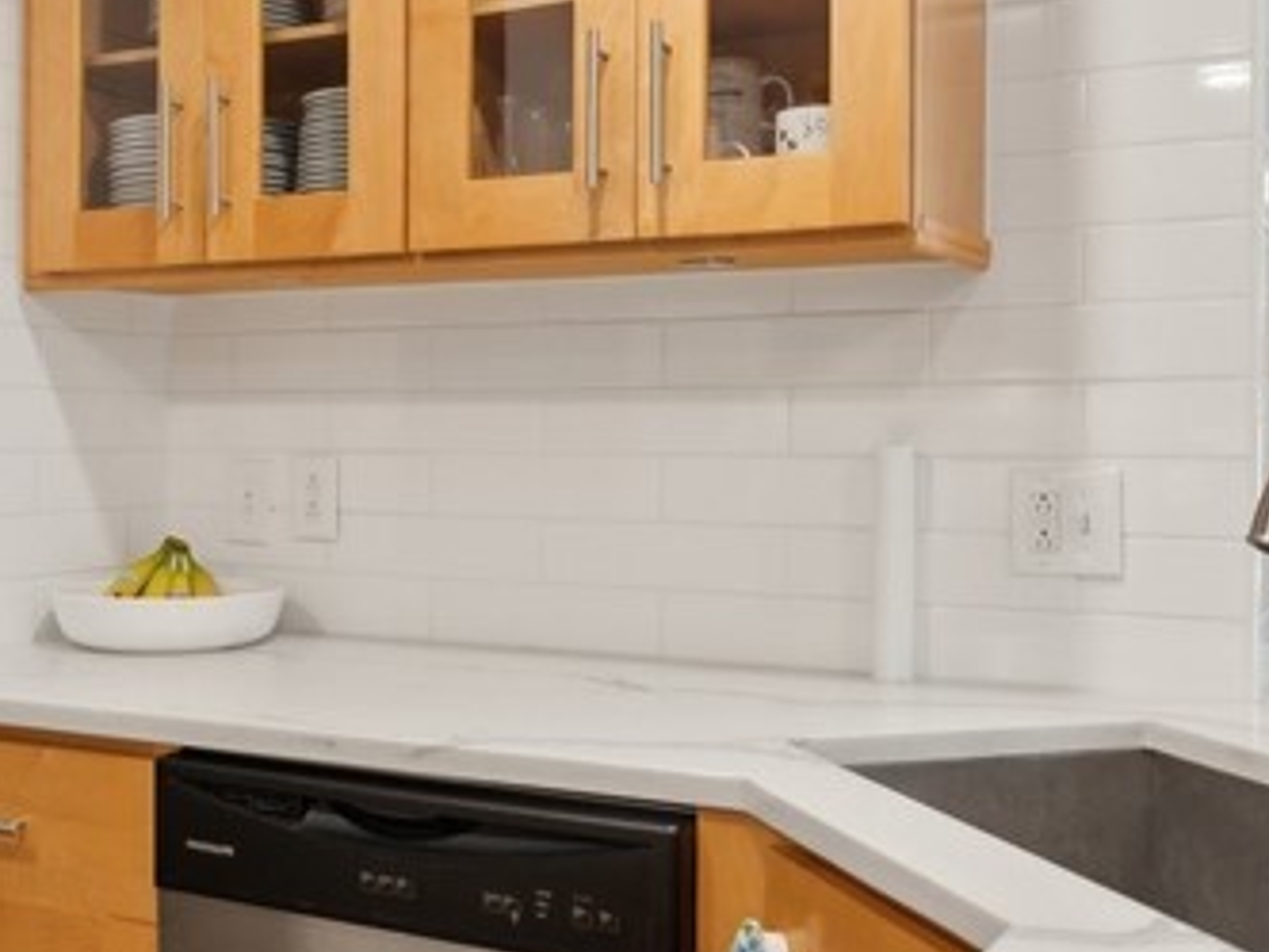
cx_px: 575
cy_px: 403
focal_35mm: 44
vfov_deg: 32.8
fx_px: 1613
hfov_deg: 42.9
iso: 640
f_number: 2.8
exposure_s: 1/100
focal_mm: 14
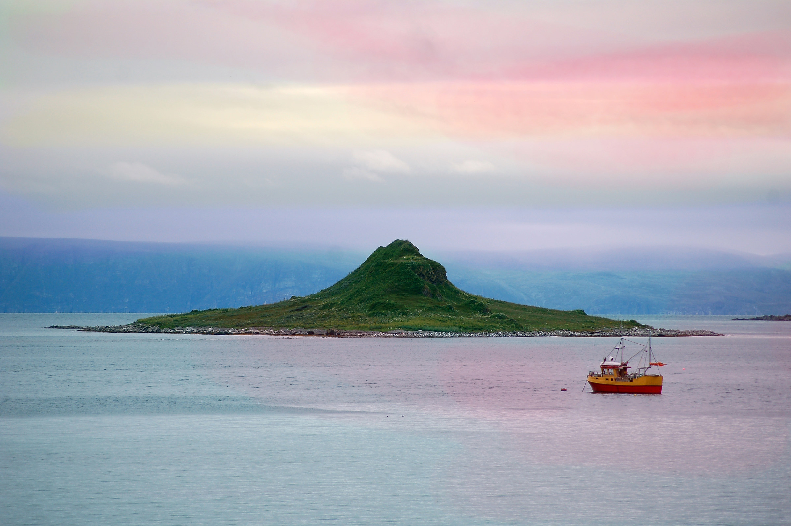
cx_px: 396
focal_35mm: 202
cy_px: 263
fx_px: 4445
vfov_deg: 6.8
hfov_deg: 10.2
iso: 200
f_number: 4.5
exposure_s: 1/1000
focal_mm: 135
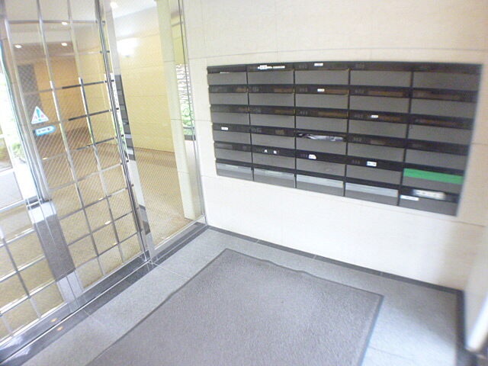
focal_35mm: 32
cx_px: 244
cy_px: 183
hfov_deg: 56.8
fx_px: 451
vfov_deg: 44.2
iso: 800
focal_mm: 5.7
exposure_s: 1/13
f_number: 3.3
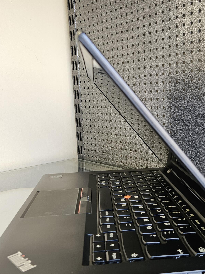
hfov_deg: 38.5
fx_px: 292
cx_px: 122
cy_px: 141
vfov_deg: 50.1
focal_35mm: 37
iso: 320
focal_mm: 5.4
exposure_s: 1/100
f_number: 1.8
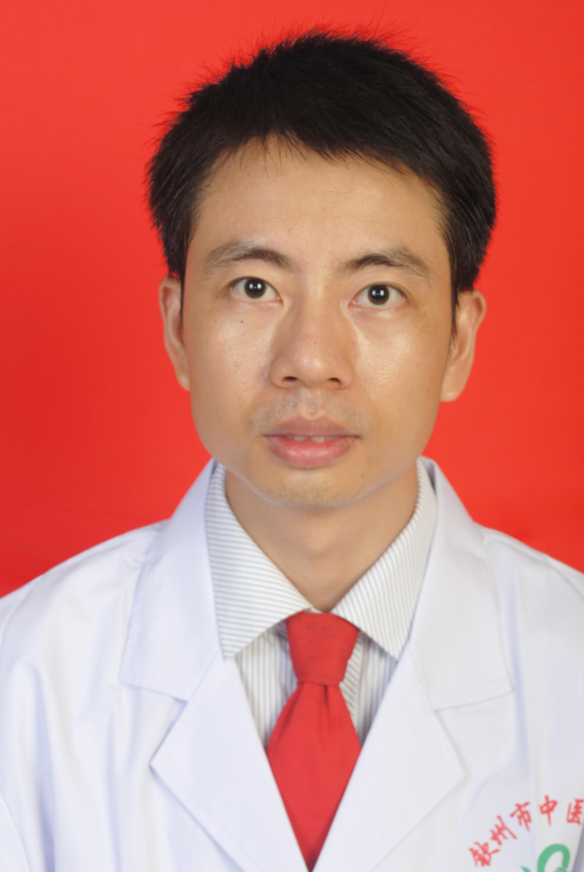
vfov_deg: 22.5
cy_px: 439
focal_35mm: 91
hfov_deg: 15.1
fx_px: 2197
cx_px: 306
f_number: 8
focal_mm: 55
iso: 100
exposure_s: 1/100
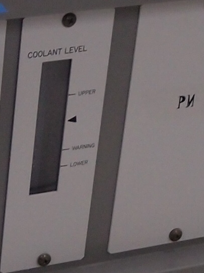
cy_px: 199
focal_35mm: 189
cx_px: 104
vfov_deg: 10.4
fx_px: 1485
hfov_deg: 7.9
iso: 125
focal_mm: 6
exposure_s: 1/60
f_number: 1.8
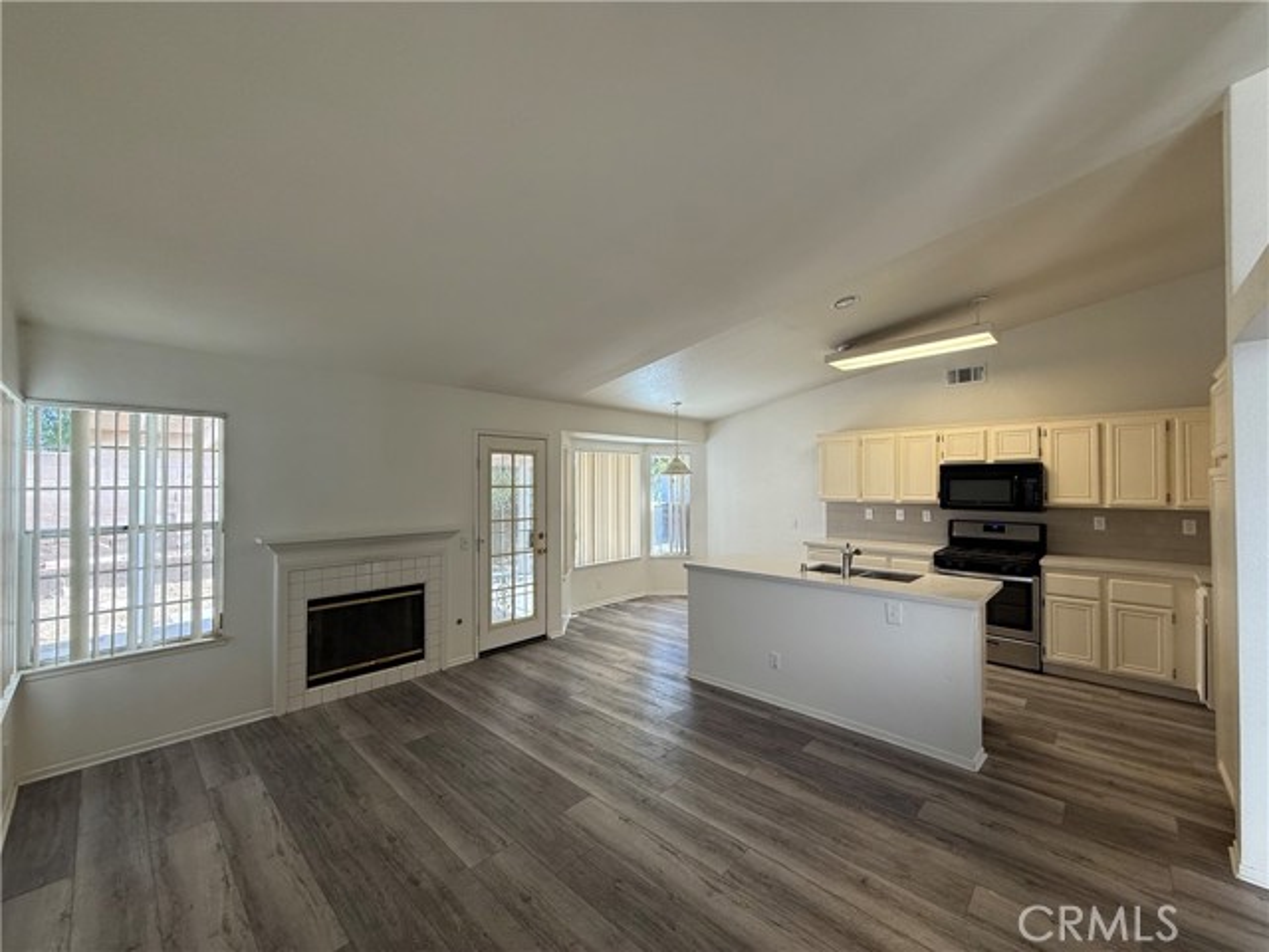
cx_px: 634
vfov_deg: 85.7
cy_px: 476
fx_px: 513
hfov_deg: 102.1
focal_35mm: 14
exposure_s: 1/120
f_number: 2.2
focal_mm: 2.22
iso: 100
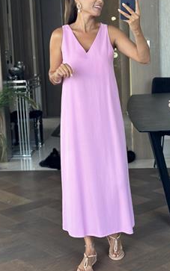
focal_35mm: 71
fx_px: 526
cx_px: 94
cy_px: 119
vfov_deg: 28.9
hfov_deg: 18.3
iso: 125
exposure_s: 1/73
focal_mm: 6.86
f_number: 1.78
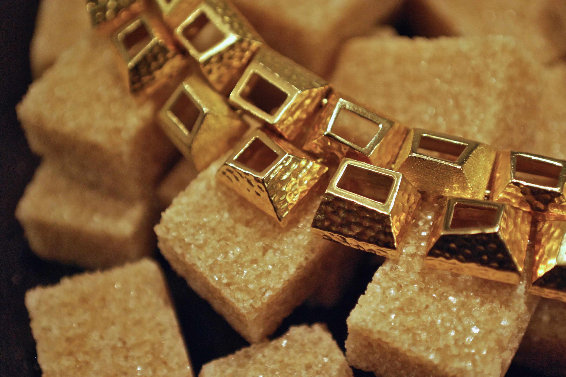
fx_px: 1313
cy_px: 187
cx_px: 285
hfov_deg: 24.3
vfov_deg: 16.4
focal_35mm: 84
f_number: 5.6
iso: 1000
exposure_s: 1/30
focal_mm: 55
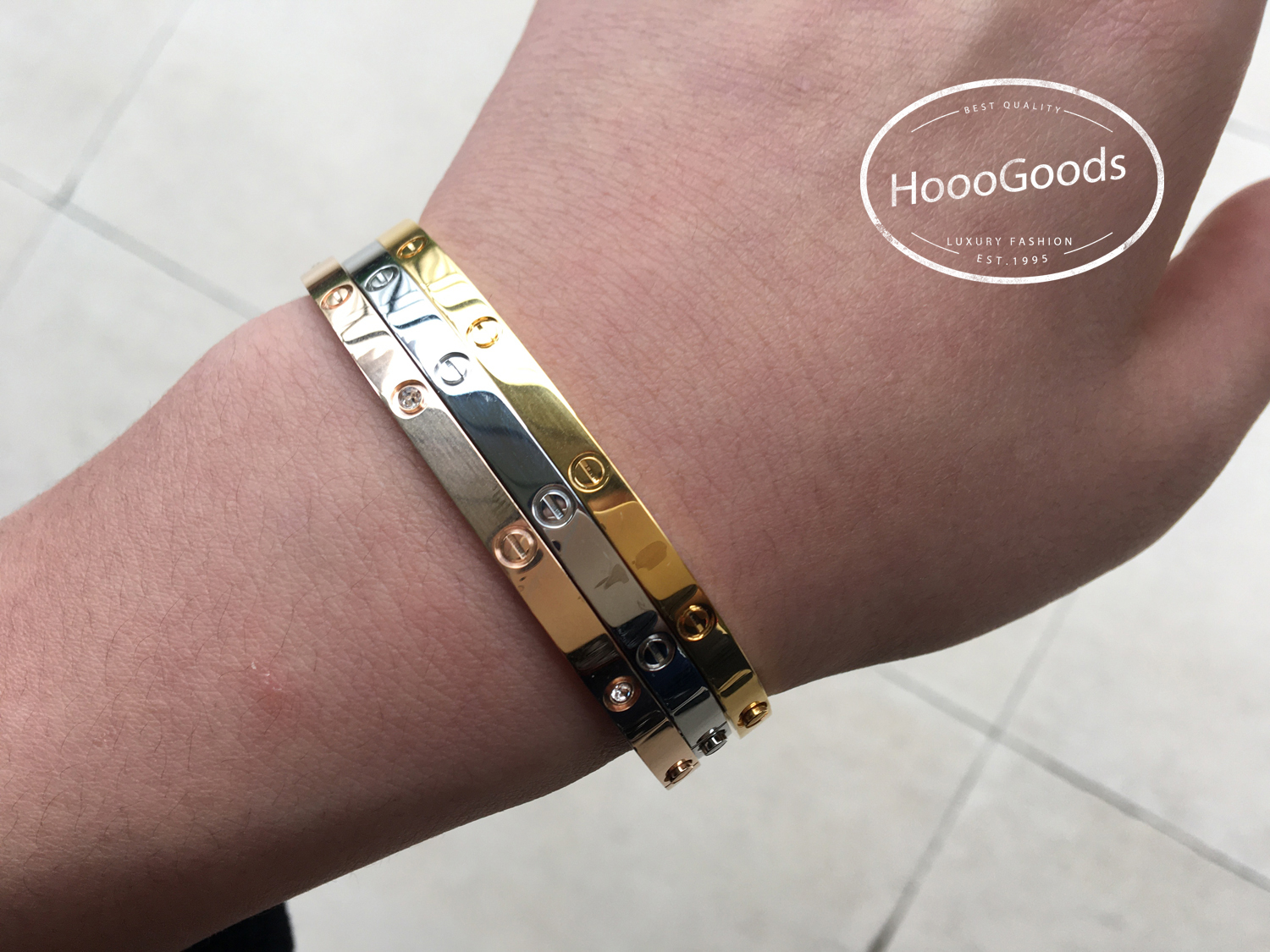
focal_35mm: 29
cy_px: 476
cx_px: 635
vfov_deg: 48.2
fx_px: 1064
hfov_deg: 61.7
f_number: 2.2
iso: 32
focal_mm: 4.15
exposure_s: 1/100
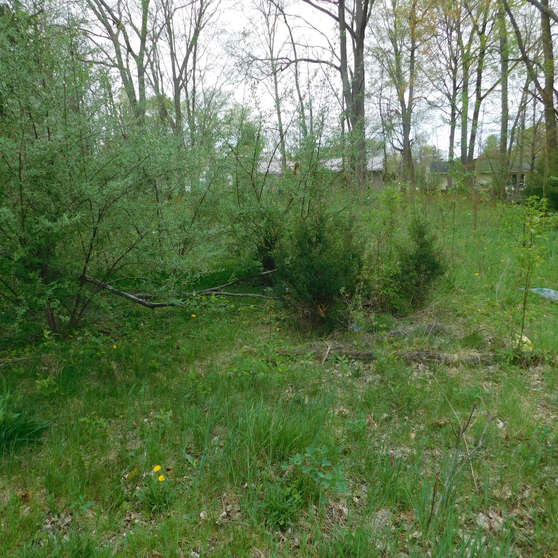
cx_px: 245
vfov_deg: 57.3
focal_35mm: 28
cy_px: 282
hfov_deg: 57.1
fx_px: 511
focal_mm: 4
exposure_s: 1/500
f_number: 3
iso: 125
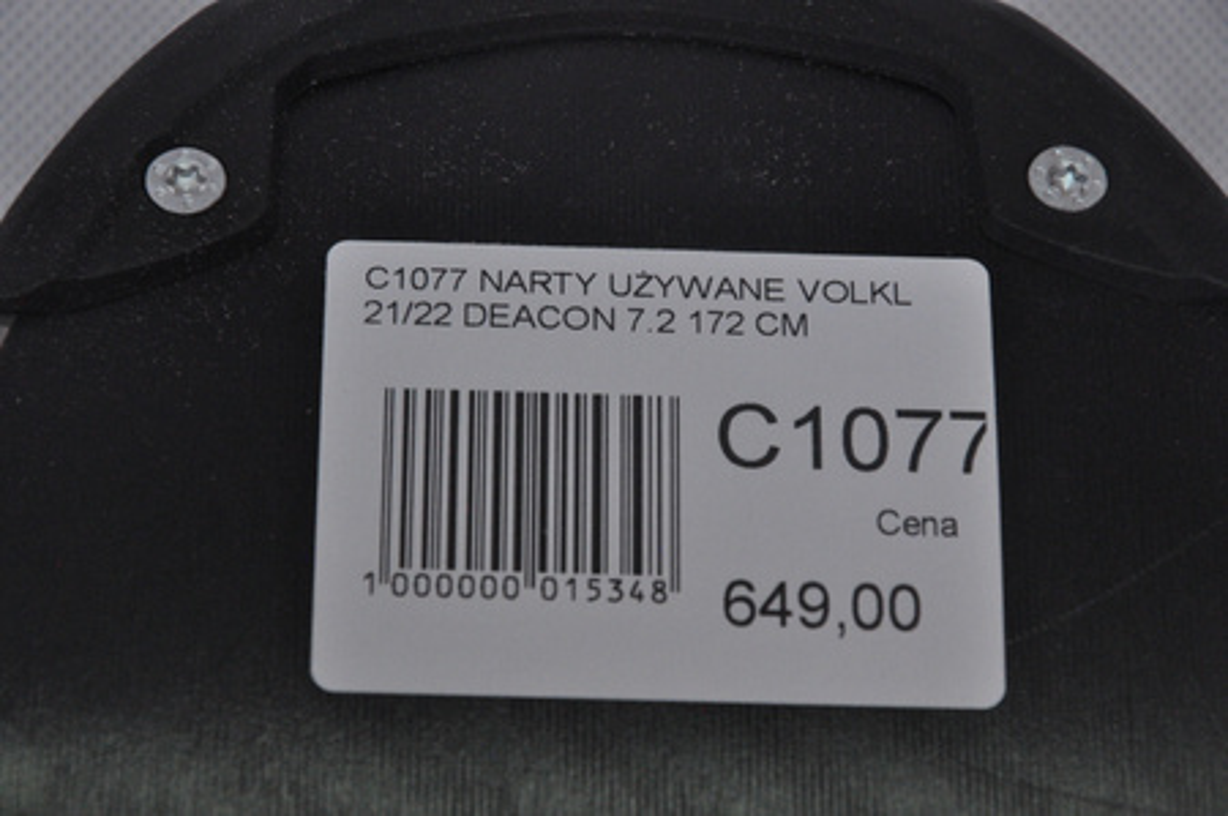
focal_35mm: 158
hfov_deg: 13.1
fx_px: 5367
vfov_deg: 8.7
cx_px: 614
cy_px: 408
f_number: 9.5
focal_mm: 105
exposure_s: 1/125
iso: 3200
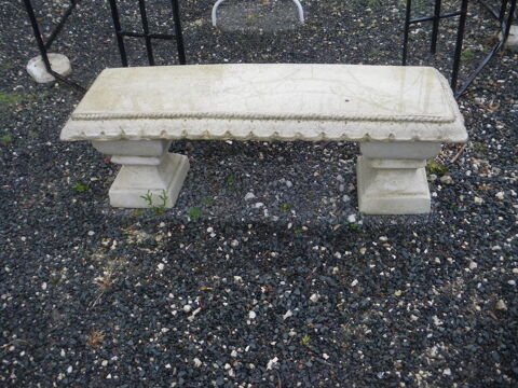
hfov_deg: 51.4
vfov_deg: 39.7
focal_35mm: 36
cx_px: 259
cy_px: 194
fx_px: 539
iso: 80
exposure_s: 1/50
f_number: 3.5
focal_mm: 6.3
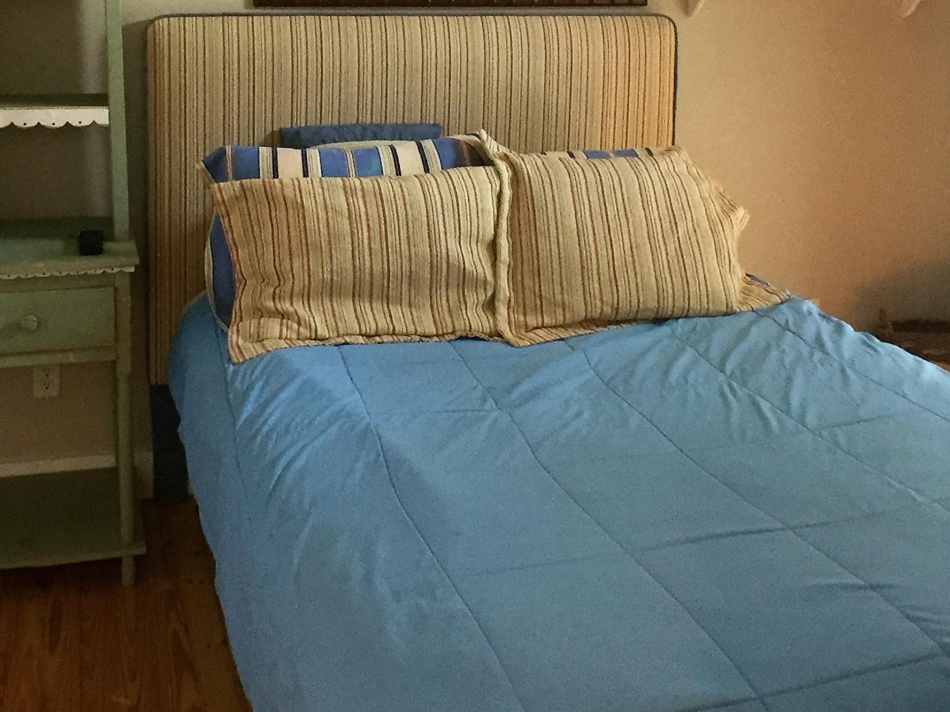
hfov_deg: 31.0
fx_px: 1701
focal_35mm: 62
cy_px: 85
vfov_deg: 23.1
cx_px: 345
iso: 200
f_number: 2.2
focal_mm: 4.15
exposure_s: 1/30
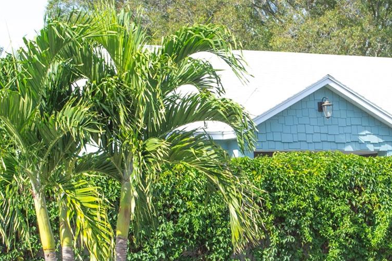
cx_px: 287
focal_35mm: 111
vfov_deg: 12.3
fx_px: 1209
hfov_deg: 18.3
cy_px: 158
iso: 100
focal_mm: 35
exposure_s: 1/250
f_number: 8
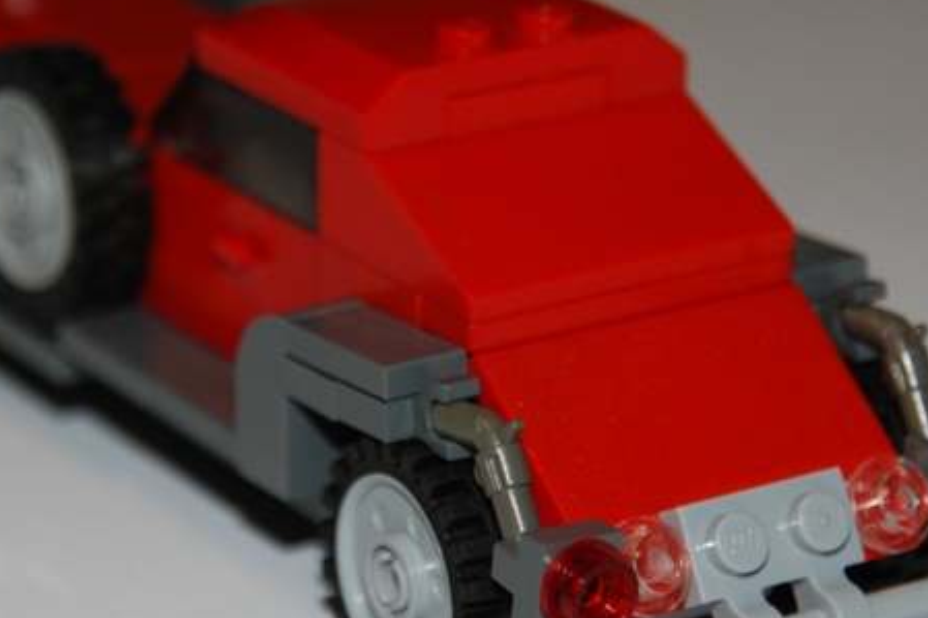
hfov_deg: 9.8
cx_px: 407
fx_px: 5385
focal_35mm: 209
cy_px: 353
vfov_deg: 6.6
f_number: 5.6
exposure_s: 1/60
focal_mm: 78
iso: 200
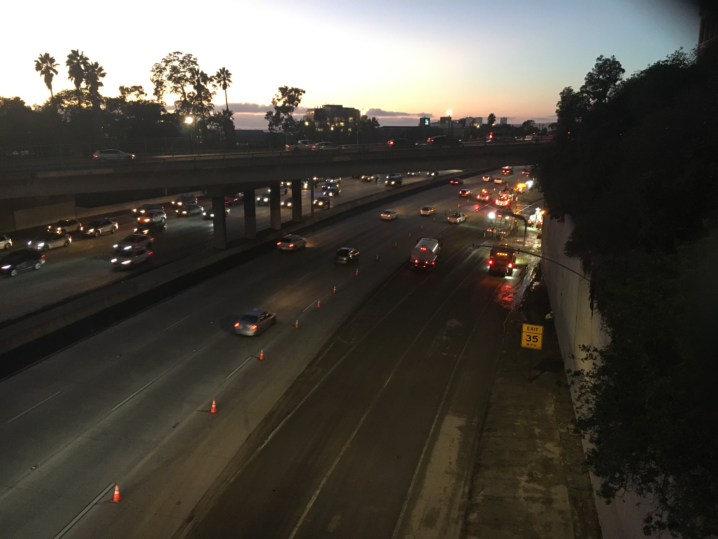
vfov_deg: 48.2
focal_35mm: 29
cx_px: 359
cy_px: 270
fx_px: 602
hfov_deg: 61.7
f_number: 2.2
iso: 200
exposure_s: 1/15
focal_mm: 4.15
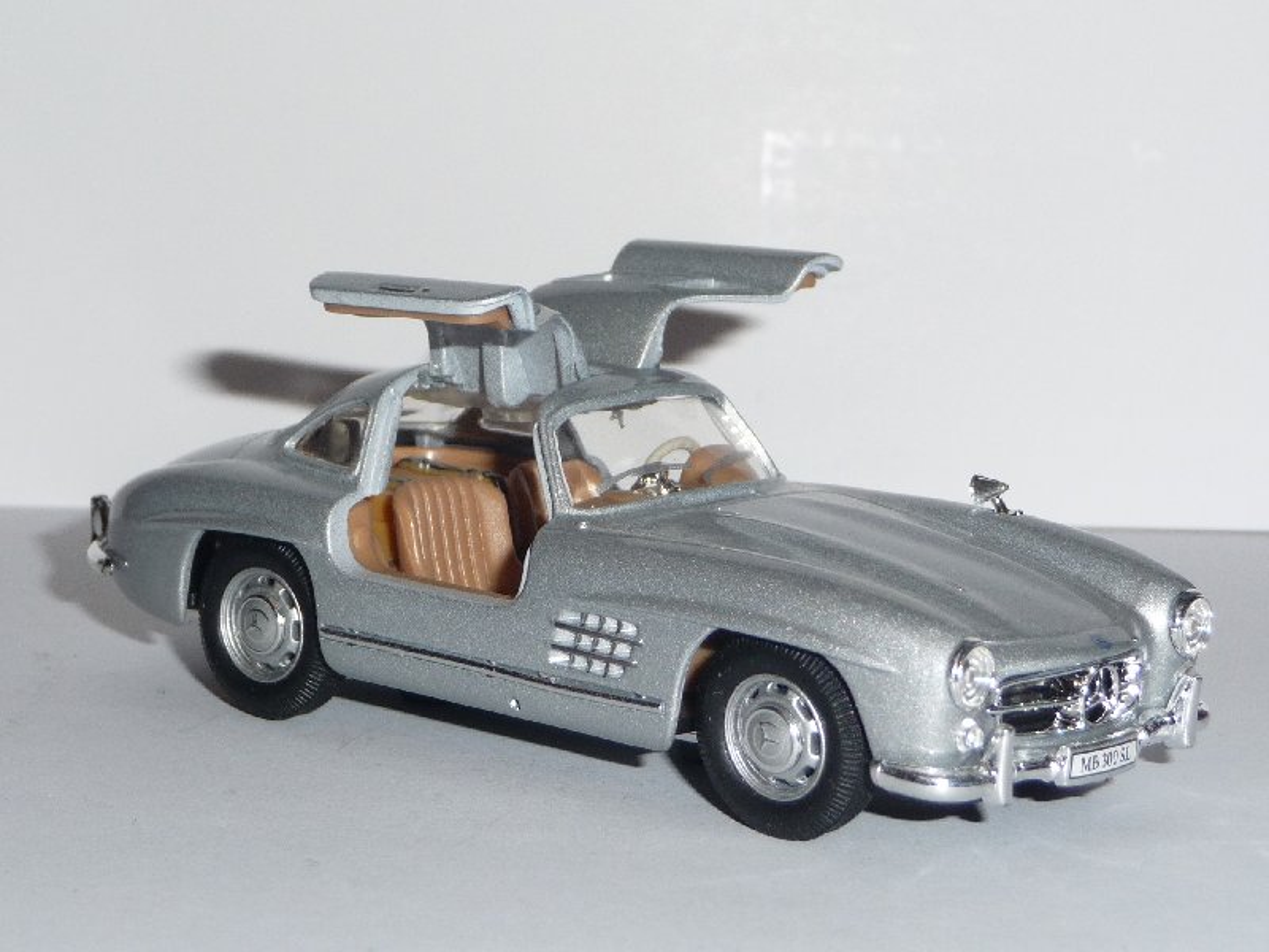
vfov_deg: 13.0
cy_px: 476
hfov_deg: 17.3
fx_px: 4179
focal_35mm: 114
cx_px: 634
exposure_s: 1/40
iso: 100
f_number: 4.7
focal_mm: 14.2
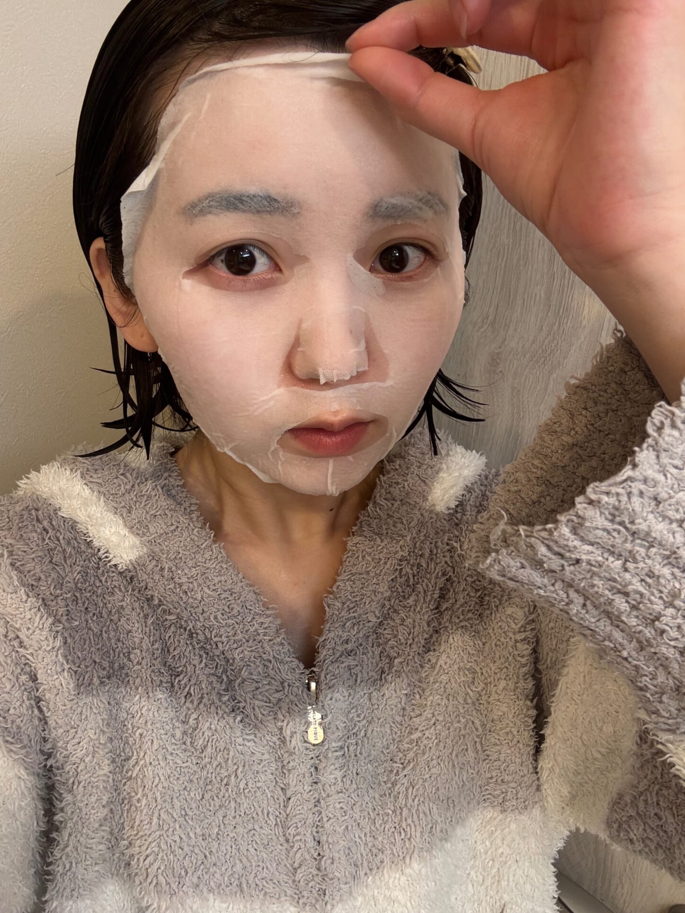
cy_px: 456
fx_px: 607
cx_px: 342
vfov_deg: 73.9
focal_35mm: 23
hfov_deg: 58.9
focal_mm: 2.69
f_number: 1.9
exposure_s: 1/50
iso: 80
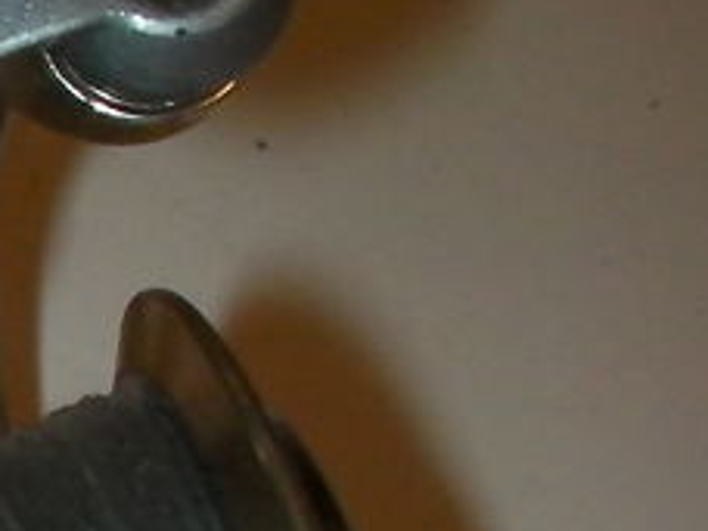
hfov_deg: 10.6
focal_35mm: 167
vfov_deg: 8.7
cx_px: -807
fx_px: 3416
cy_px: 835
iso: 200
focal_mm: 6.3
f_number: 5.6
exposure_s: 1/30
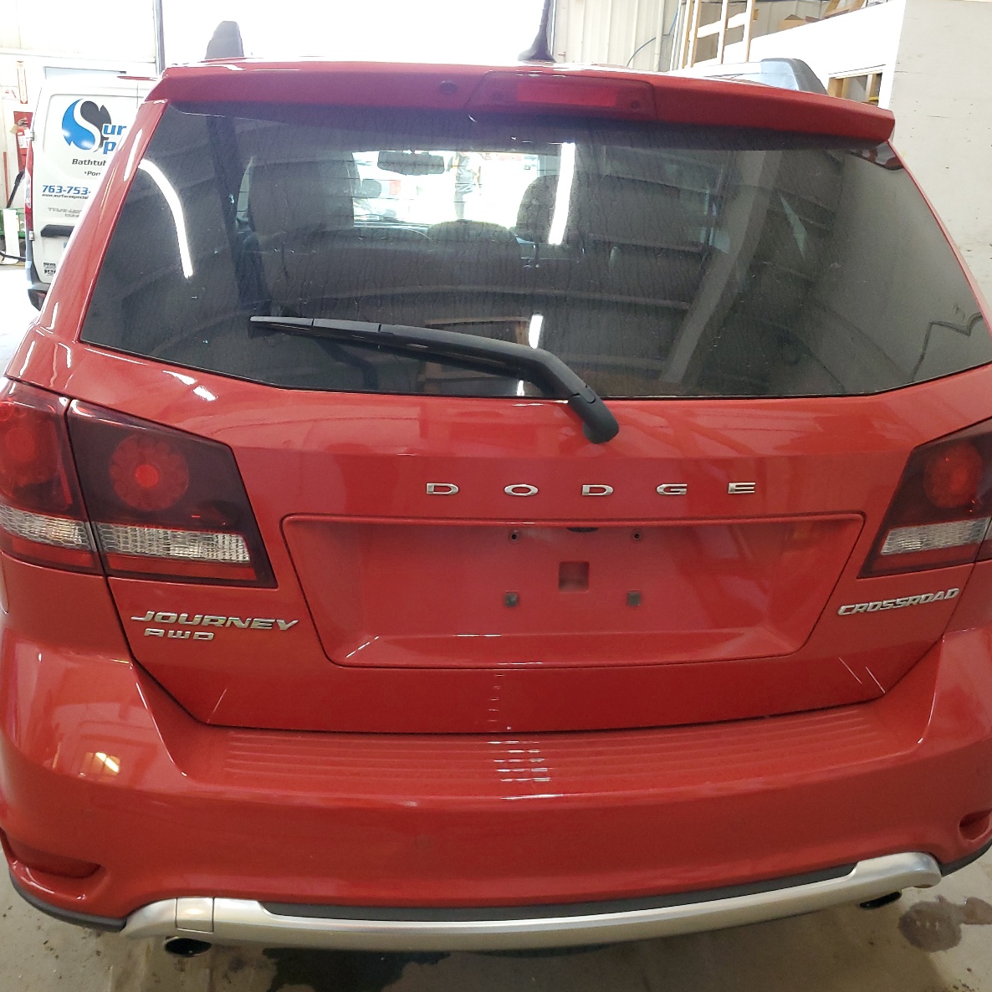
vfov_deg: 52.5
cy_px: 497
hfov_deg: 52.5
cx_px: 501
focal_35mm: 31
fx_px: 1005
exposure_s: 1/60.2
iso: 252
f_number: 1.5
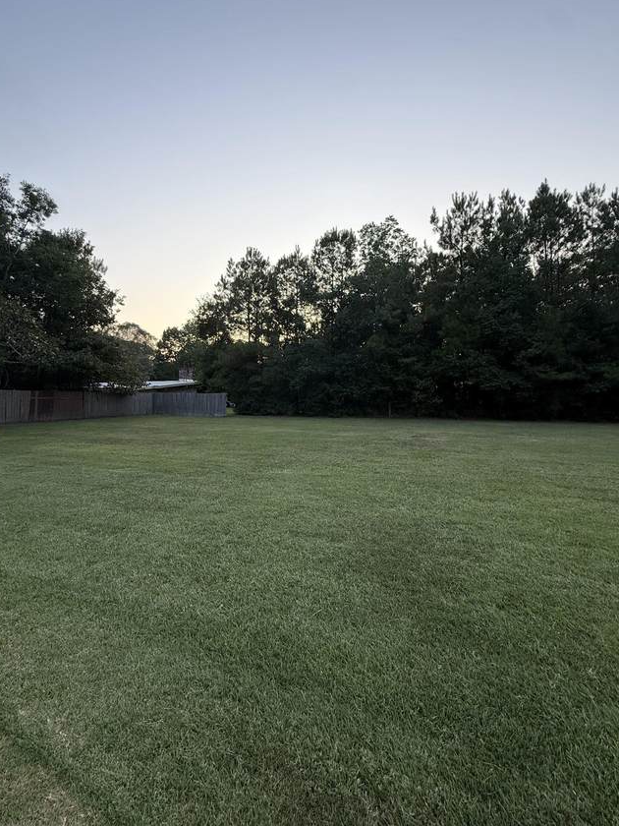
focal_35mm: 16
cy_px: 386
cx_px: 297
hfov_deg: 78.1
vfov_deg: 94.4
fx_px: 381
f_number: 2.2
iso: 64
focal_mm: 2.22
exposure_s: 1/189
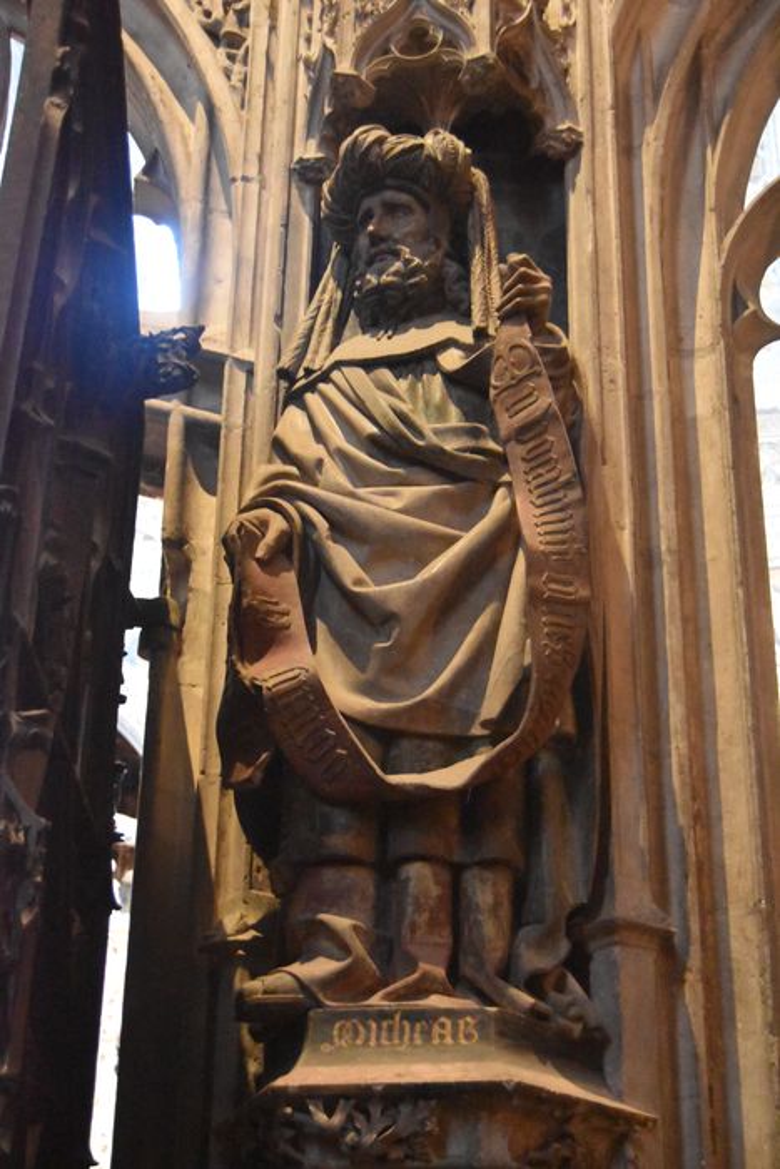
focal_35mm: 57
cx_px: 390
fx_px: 1851
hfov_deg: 23.8
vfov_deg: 35.0
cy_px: 584
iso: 12800
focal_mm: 38
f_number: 4.8
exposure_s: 1/30
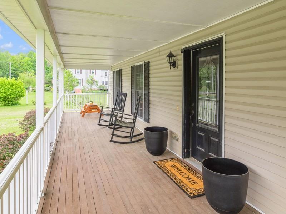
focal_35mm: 22
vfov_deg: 61.1
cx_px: 143
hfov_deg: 76.4
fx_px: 182
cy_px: 107
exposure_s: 1/50
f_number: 8
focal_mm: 11
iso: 200
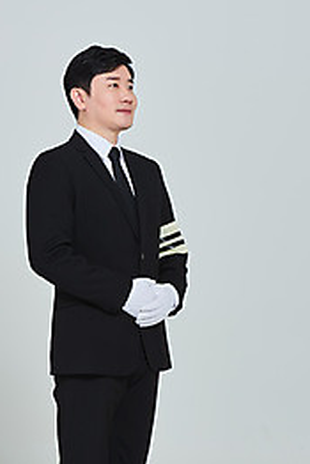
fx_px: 1535
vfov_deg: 17.1
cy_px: 322
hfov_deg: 11.5
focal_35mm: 119
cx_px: 112
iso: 100
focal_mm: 78
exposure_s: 1/125
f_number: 13
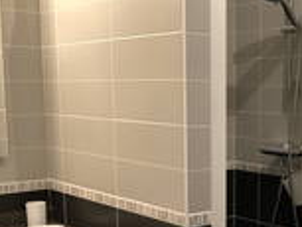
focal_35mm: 66
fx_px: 576
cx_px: 257
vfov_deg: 21.8
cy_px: 199
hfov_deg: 28.5
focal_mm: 3.99
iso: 80
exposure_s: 1/17
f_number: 1.8
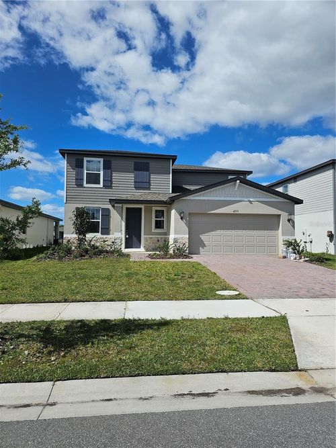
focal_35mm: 23
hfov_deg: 58.9
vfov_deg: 73.9
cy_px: 224
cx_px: 168
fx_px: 298
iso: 10
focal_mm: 6.3
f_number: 1.7
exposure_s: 1/1799
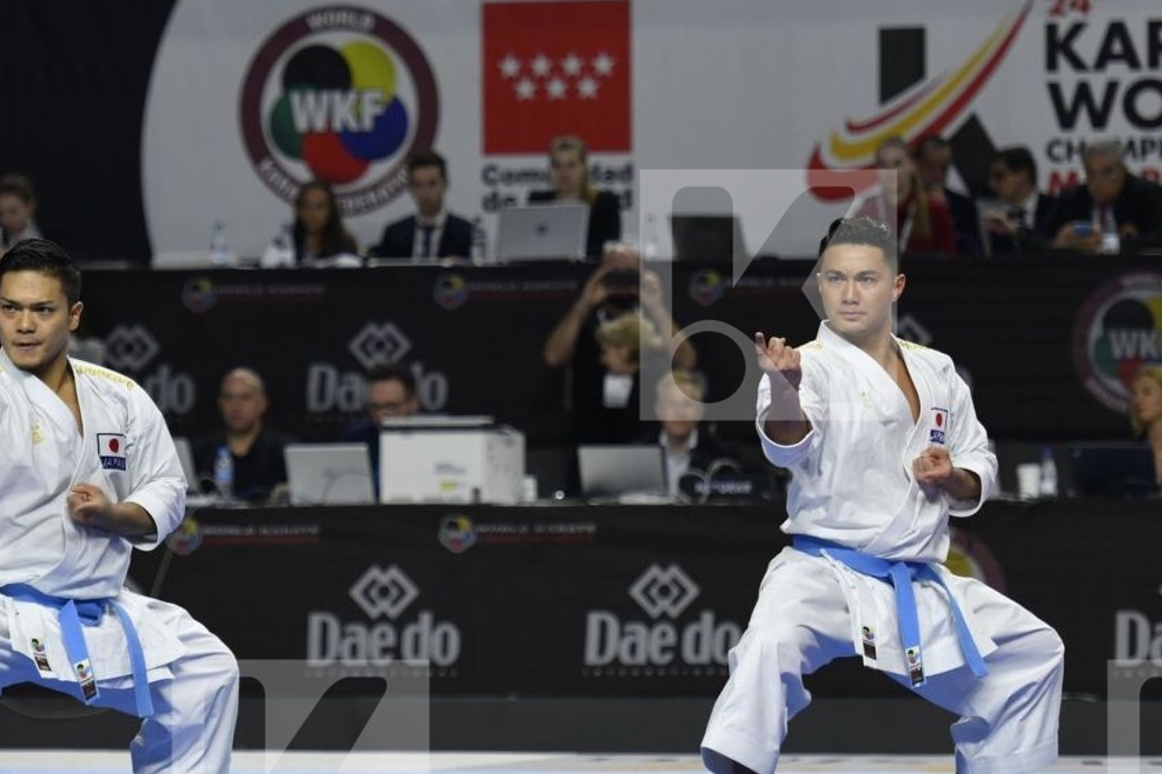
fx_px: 8971
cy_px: 295
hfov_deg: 7.4
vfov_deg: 4.9
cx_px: 301
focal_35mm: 278
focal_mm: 130
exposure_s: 1/800
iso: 800
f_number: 2.8
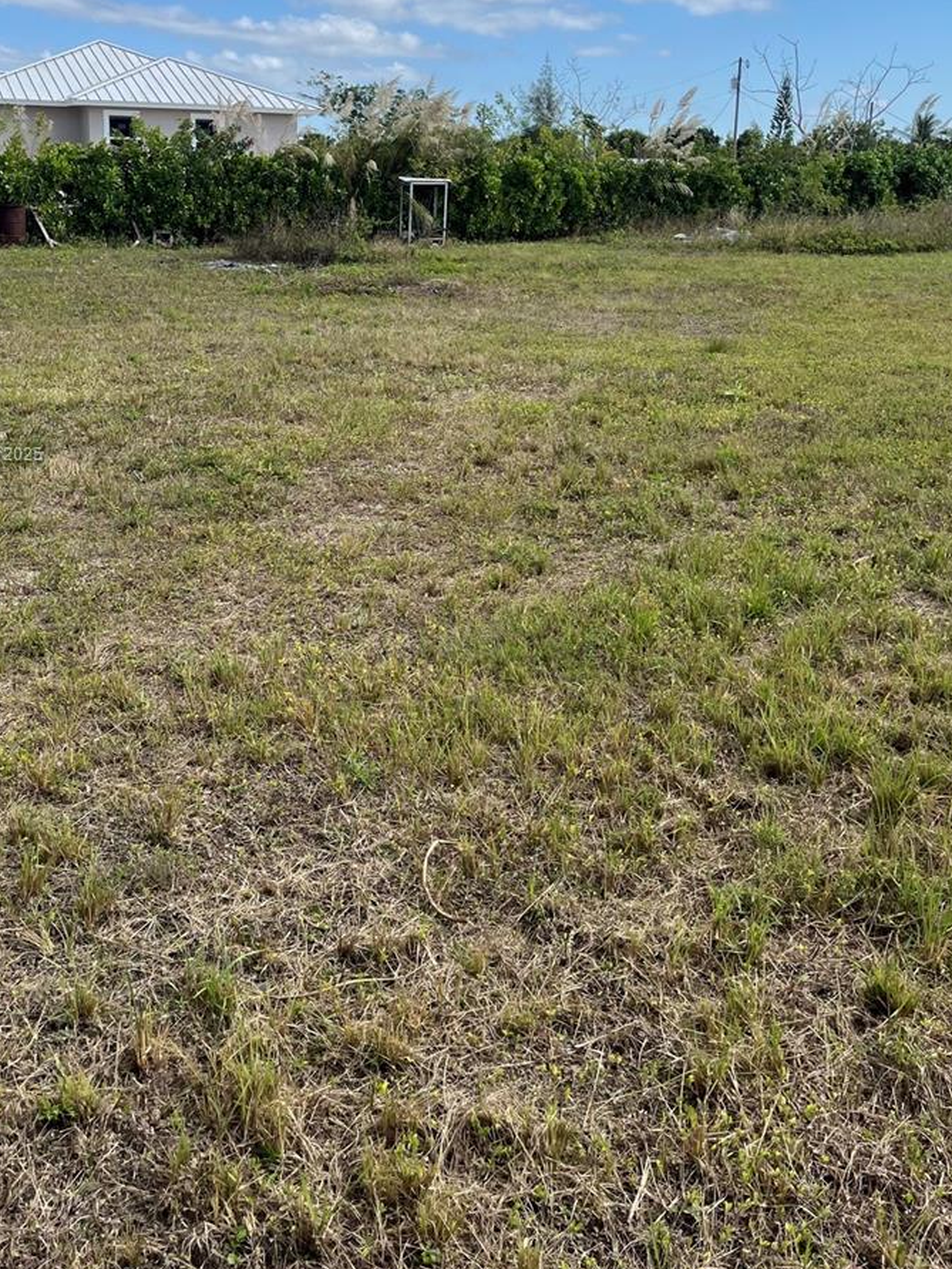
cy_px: 456
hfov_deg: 40.7
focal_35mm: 35
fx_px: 1282
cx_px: 423
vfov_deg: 51.9
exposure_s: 1/3521
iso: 50
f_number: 1.6
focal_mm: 5.1
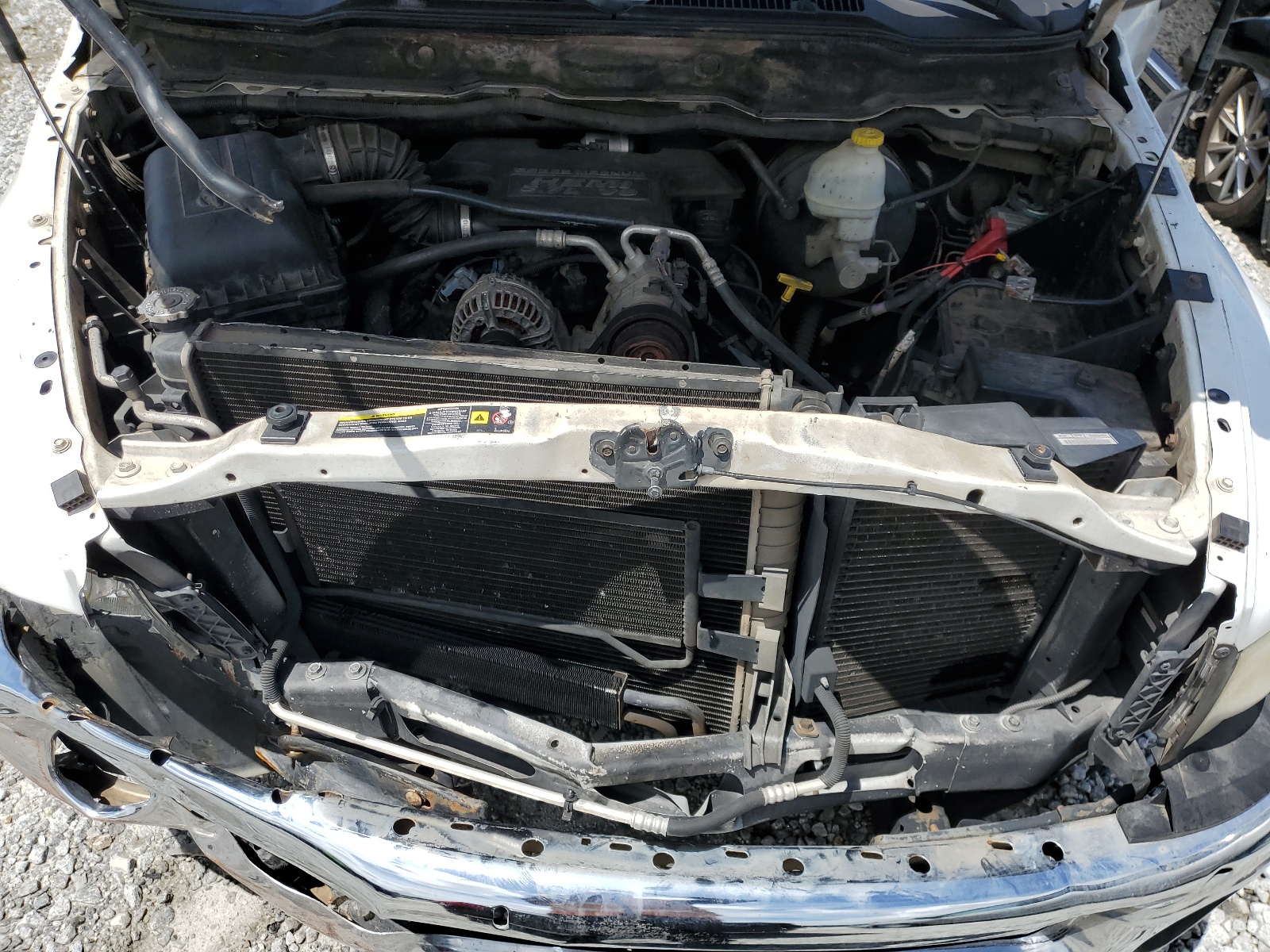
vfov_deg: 53.1
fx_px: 954
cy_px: 476
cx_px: 635
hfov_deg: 67.3
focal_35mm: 26
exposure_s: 1/3333
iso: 50
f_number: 1.5
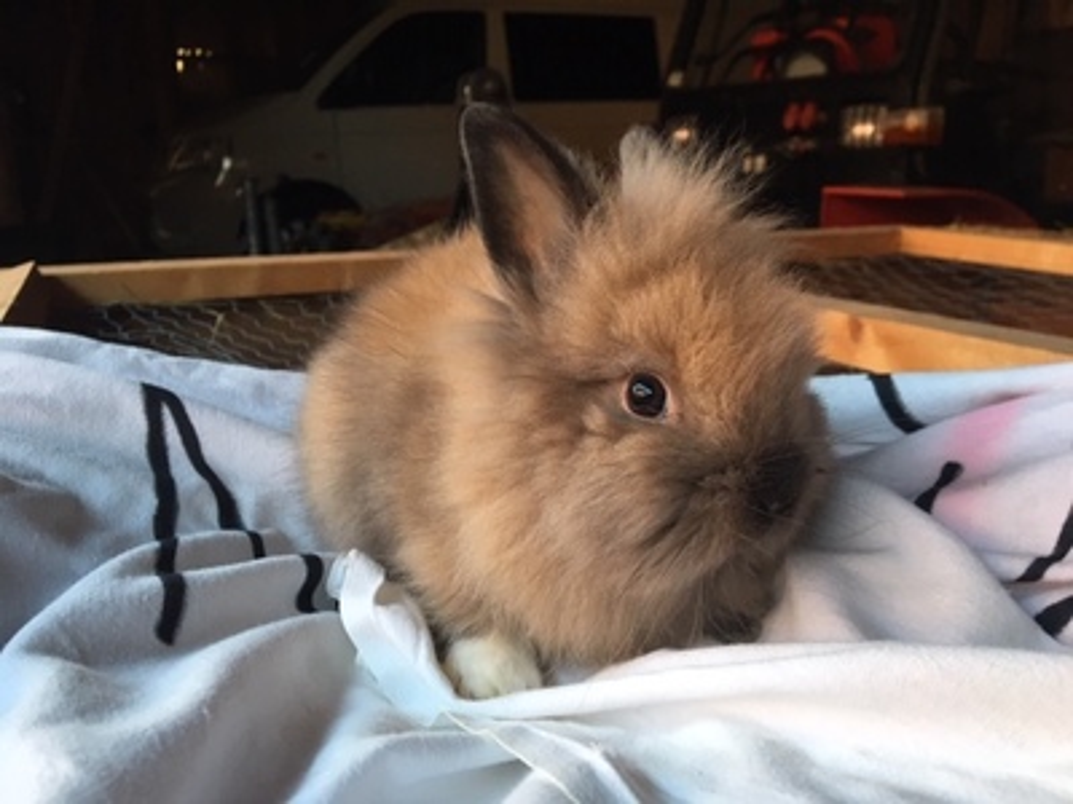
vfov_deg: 48.2
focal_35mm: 29
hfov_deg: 61.7
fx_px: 899
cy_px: 402
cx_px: 536
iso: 100
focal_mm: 4.15
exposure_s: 1/33
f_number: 2.2
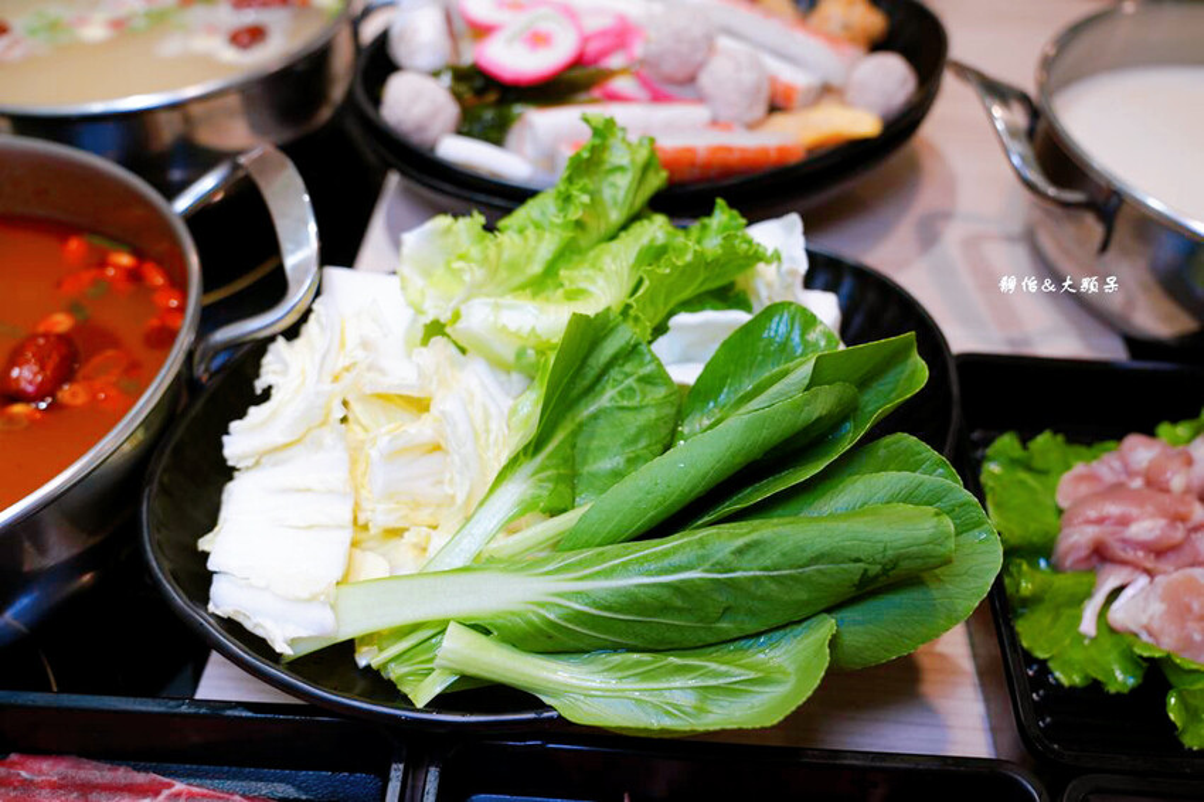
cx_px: 602
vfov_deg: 39.9
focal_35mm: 33
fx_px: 1103
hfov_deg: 57.2
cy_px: 401
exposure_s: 1/60
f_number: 5
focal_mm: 33
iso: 320
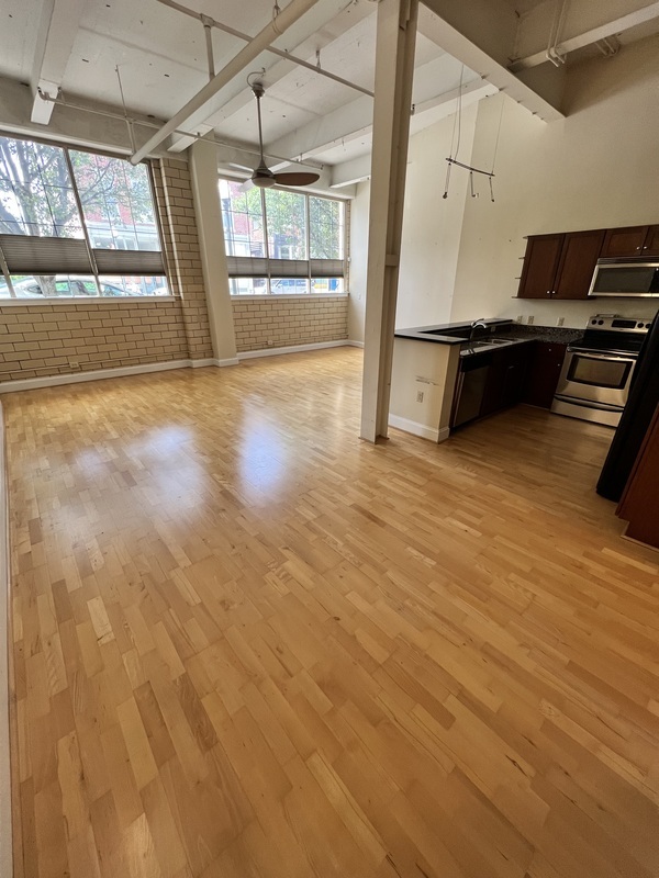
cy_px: 439
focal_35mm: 13
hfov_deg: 89.9
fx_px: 330
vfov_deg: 106.2
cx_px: 330
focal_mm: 1.57
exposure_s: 1/120
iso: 200
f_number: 1.8
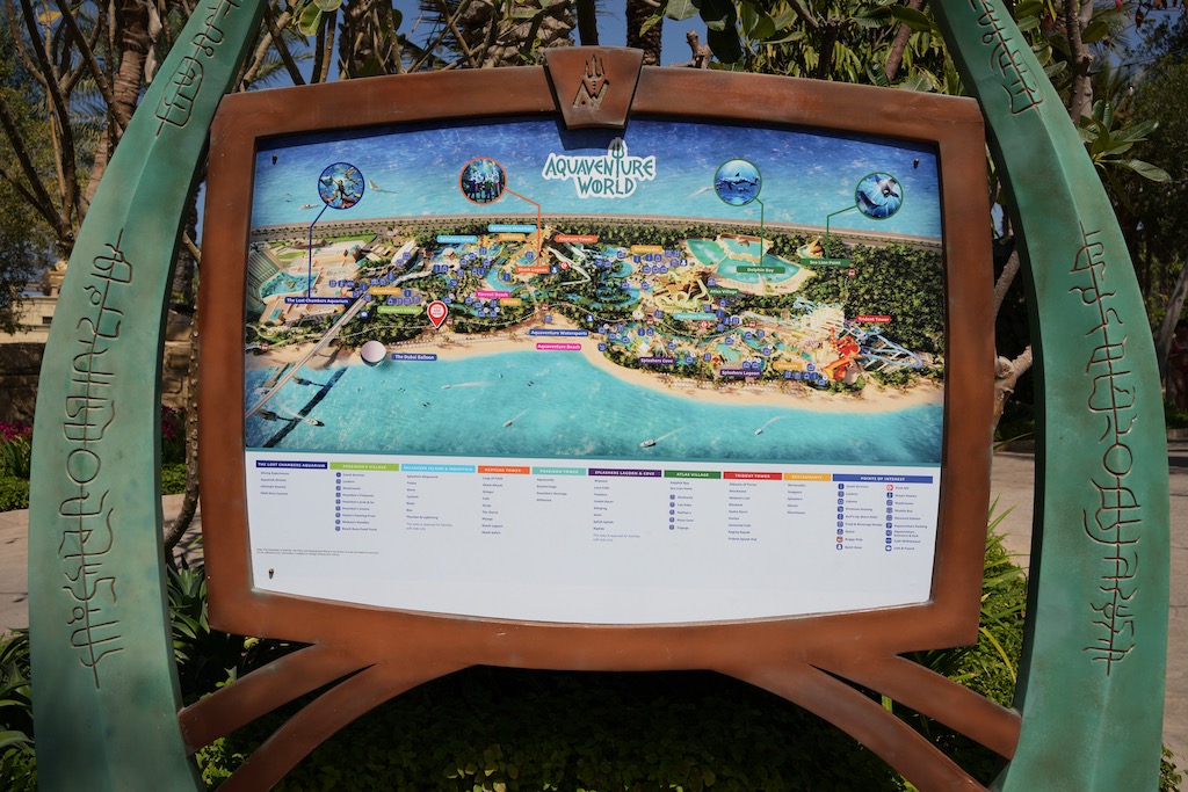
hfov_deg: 54.4
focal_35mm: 35
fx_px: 1155
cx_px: 594
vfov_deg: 37.9
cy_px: 396
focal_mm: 35
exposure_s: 1/640
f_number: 8
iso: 100
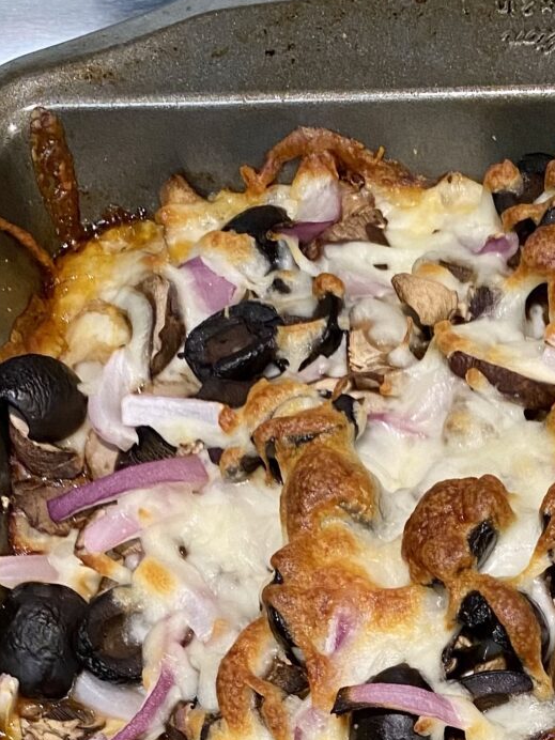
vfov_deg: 21.8
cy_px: 1052
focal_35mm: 77
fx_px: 1646
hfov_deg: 18.6
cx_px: 564
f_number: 1.8
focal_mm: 4.25
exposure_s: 1/60
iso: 160
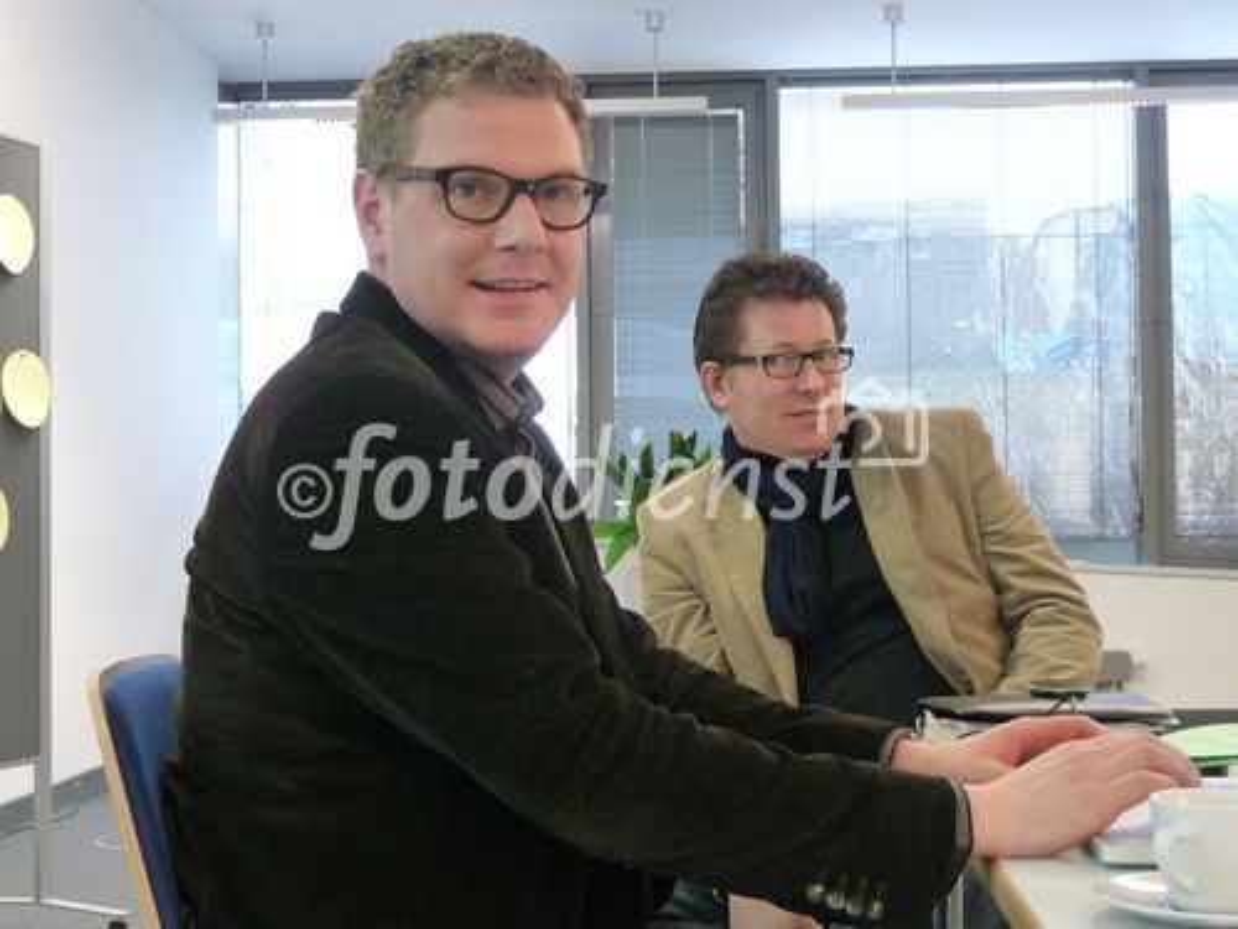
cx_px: 619
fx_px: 2039
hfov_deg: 33.8
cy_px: 464
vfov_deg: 25.7
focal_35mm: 57
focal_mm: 5.6
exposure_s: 1/10
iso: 400
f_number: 3.6
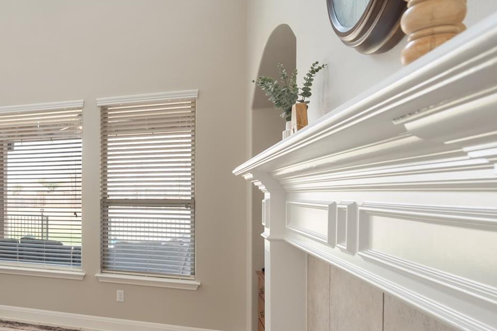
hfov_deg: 49.2
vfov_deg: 42.2
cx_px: -1
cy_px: 193
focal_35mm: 31
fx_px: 428
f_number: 8
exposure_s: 1/4
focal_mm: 14
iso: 400
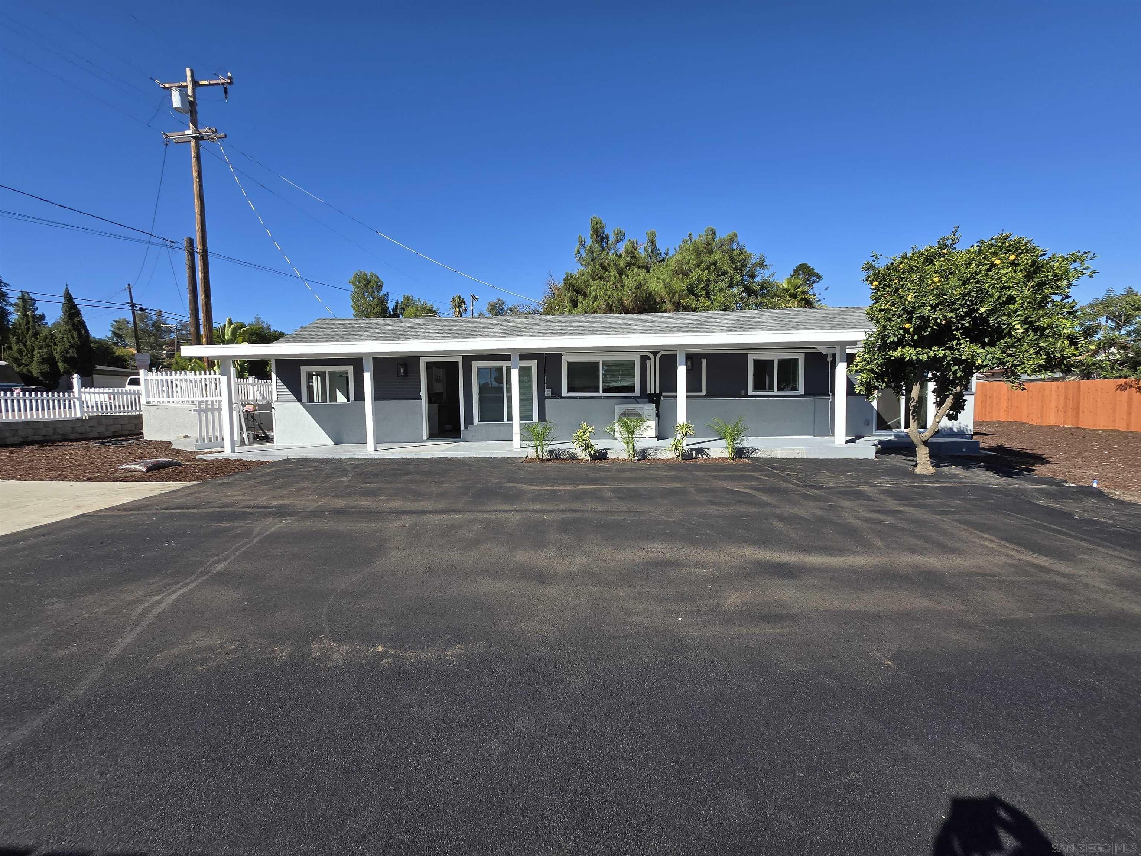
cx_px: 570
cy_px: 428
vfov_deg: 89.9
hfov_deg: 106.2
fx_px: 429
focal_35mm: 13
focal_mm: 1.7
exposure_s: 1/917
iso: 25
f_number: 2.2
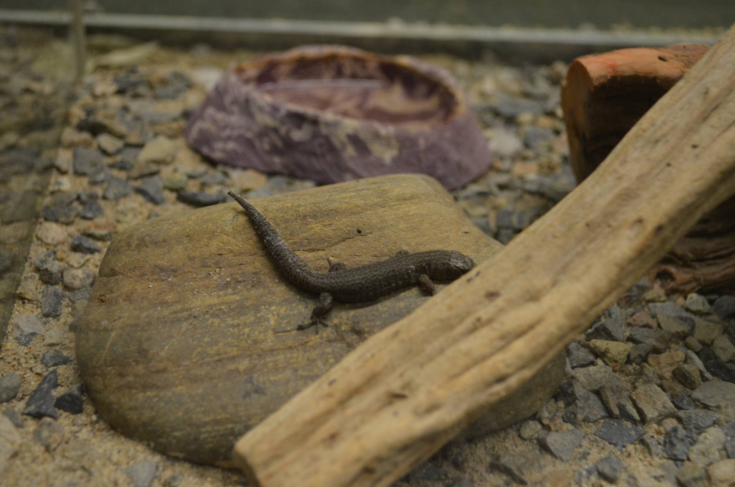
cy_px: 244
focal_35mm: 51
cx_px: 368
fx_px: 1039
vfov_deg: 26.4
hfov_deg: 39.0
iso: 800
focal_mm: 34
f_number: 5
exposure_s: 1/30
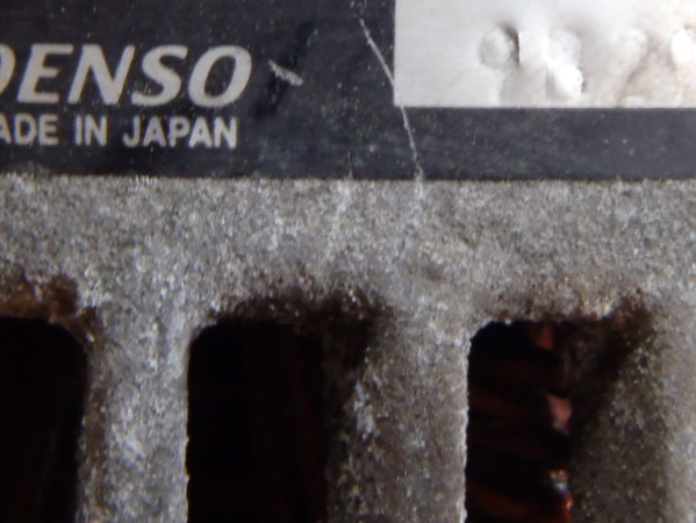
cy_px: 9
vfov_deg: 18.2
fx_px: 1589
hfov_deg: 24.7
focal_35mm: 79
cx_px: 335
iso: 200
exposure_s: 1/13
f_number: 4.7
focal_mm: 6.64
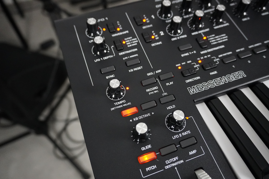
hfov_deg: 64.6
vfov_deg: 45.7
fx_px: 213
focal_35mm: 28
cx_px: 134
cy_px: 90
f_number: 4
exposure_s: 1/100
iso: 6400
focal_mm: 19
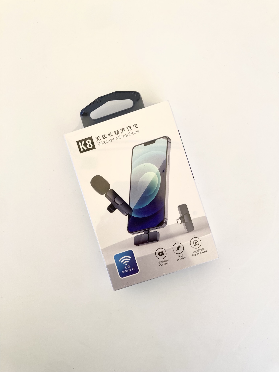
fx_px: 301
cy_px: 186
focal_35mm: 28
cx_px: 140
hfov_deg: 49.7
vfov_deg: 63.4
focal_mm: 3.99
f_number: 1.8
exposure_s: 1/121
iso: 50
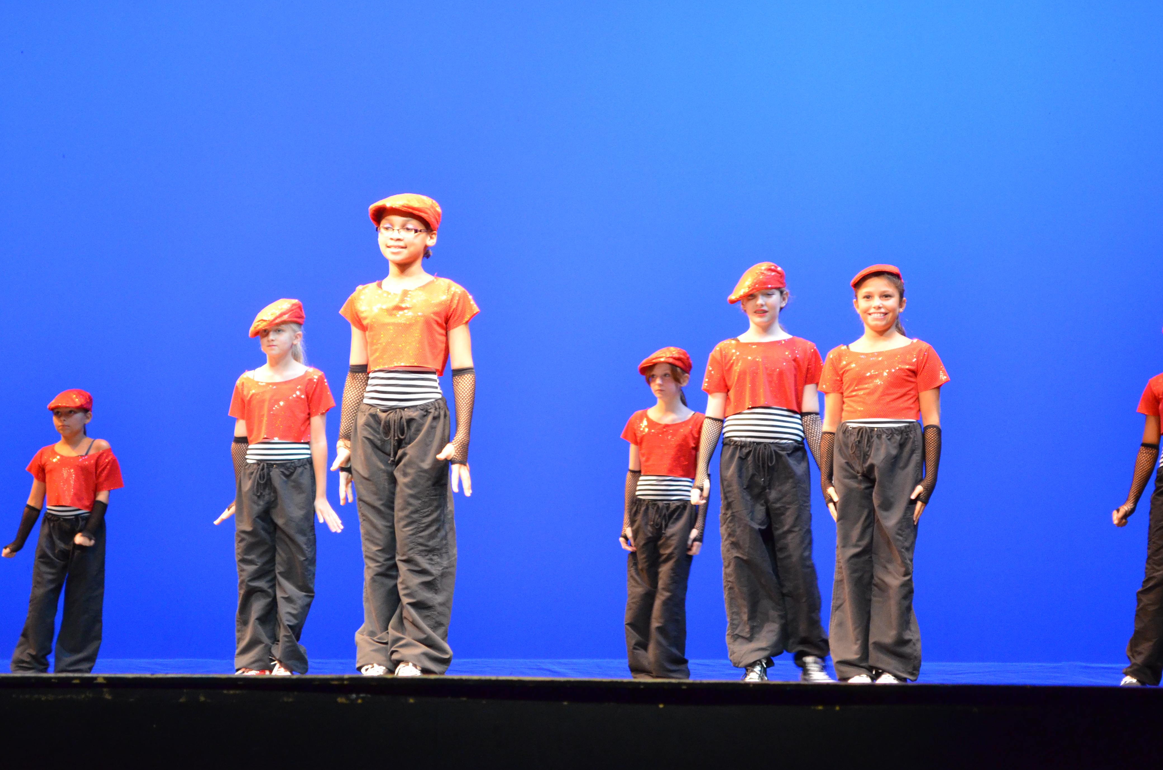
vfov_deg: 14.0
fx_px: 3146
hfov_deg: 20.9
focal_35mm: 98
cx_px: 666
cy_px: 347
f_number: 5.6
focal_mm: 55
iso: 2500
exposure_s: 1/30
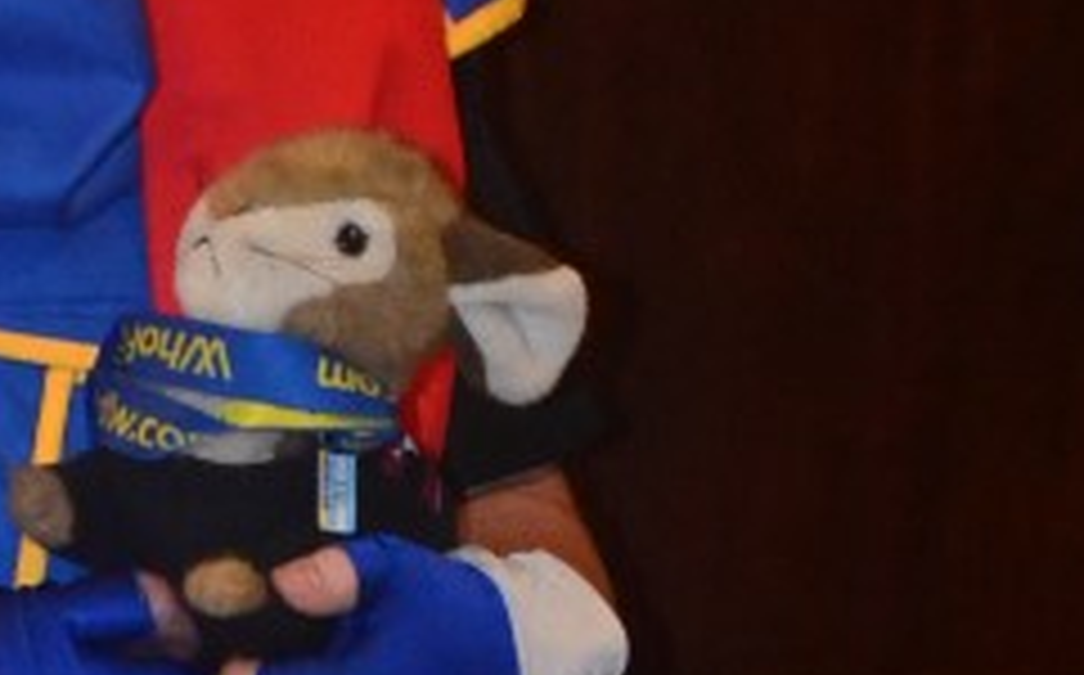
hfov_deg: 12.9
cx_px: 58
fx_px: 4751
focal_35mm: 161
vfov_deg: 8.0
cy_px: 954
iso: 3200
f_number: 7.1
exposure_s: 1/60
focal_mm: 22
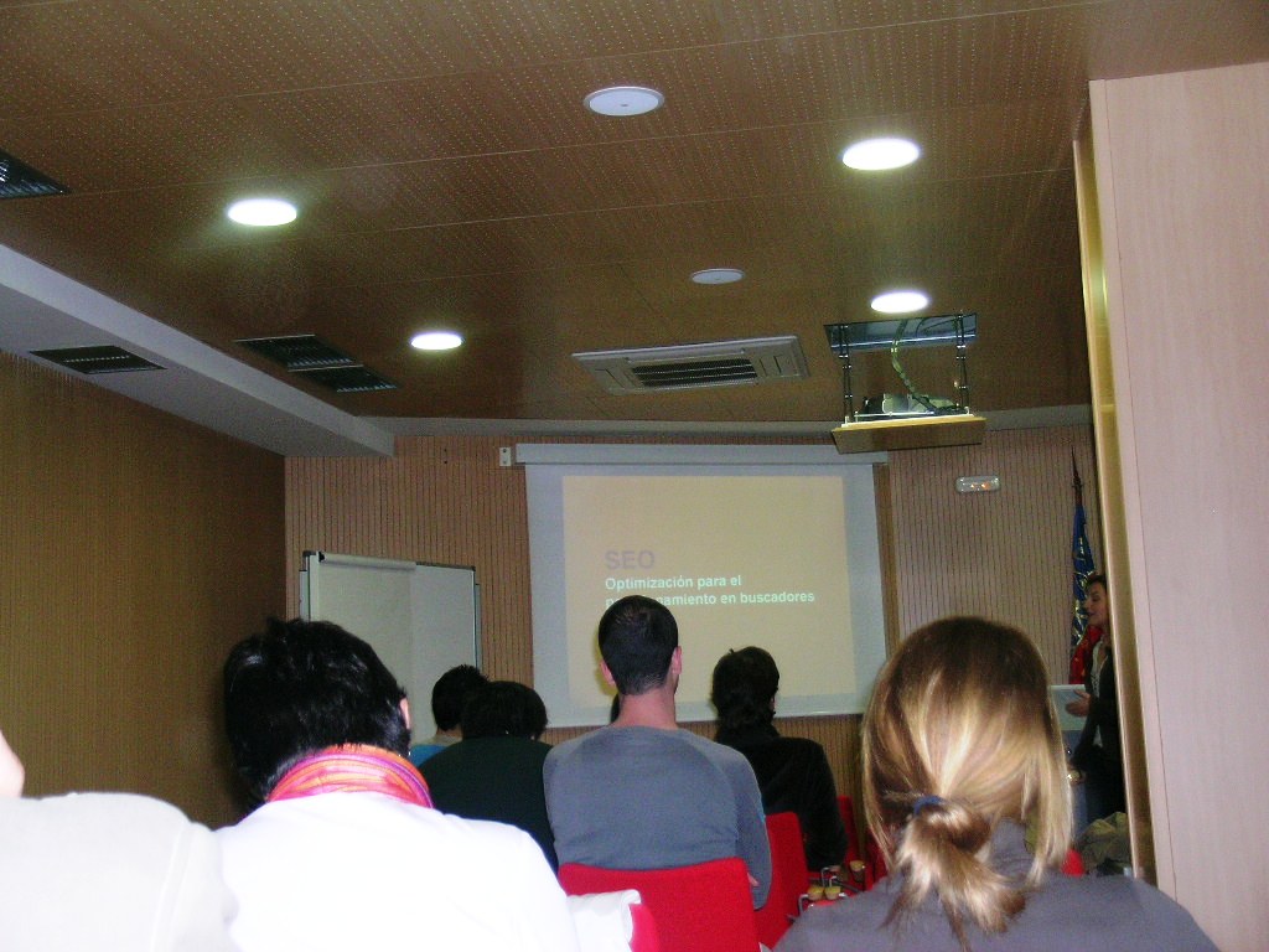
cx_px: 634
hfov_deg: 38.2
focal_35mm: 50
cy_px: 476
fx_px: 1833
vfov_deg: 29.1
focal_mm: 10.3
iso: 117
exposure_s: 1/60.1
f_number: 3.4
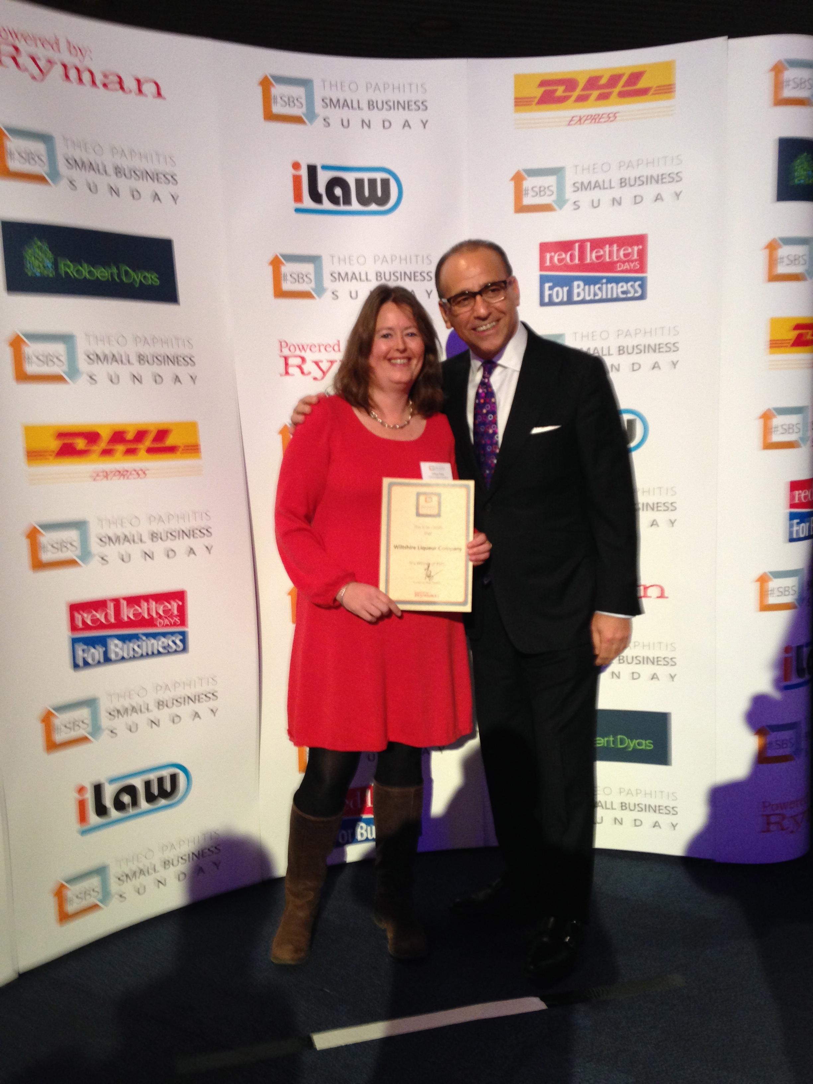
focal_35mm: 33
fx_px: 1033
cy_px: 542
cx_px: 406
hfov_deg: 42.9
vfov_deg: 55.4
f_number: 2.4
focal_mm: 4.12
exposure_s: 1/20
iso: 160
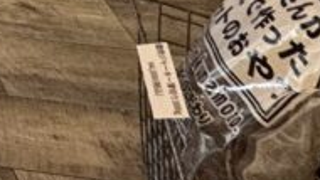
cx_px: -483
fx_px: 874
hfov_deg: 13.6
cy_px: -577
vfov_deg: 7.5
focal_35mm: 103
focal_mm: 2.22
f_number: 2.2
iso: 100
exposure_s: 1/100
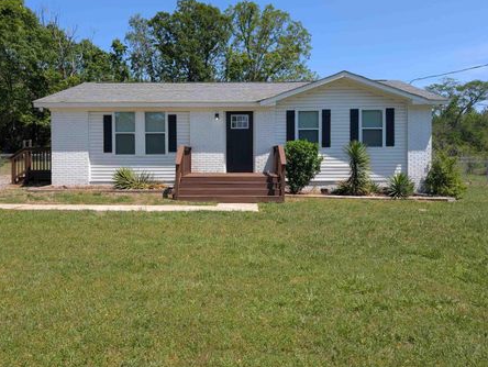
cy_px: 163
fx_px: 381
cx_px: 236
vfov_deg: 51.3
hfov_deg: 65.3
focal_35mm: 27
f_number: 1.68
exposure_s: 1/912
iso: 19
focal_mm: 6.9
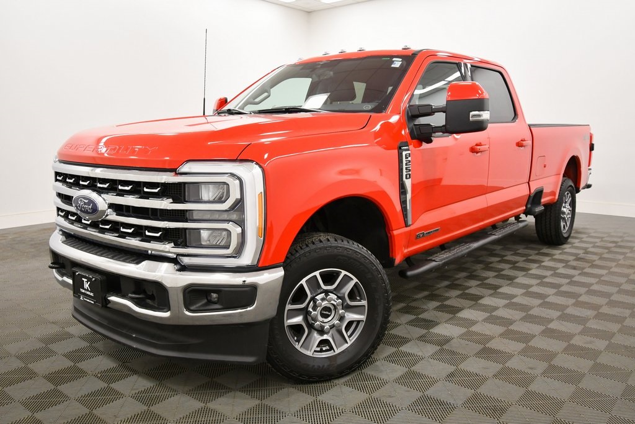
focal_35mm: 30
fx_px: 529
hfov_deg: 61.9
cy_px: 212
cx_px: 318
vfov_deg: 43.6
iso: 1250
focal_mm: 20
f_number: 5.6
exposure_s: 1/125
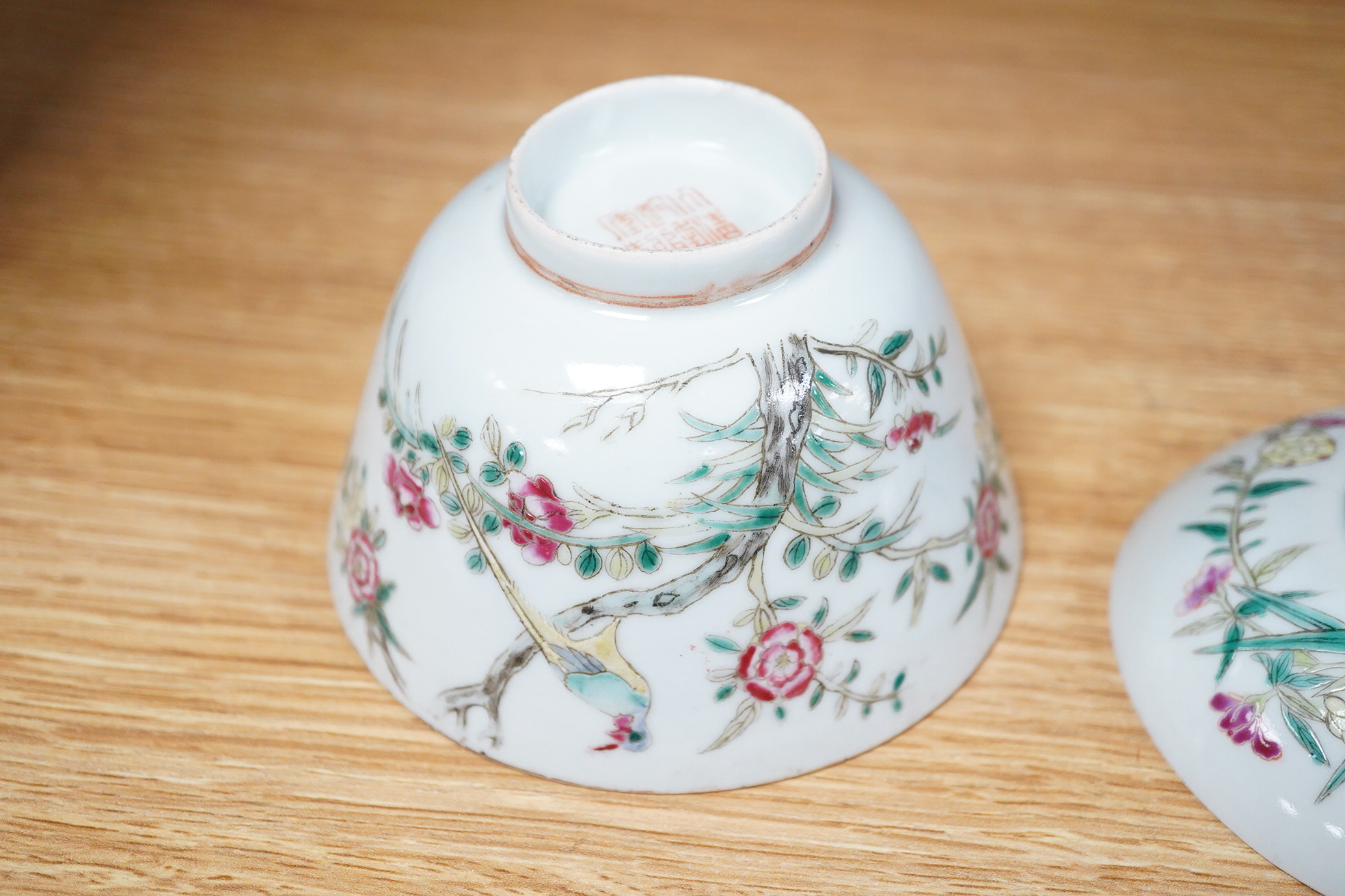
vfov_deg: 29.9
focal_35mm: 45
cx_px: 672
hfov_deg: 43.6
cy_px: 448
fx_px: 1681
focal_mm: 30
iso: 2500
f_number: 3.5
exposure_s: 1/320
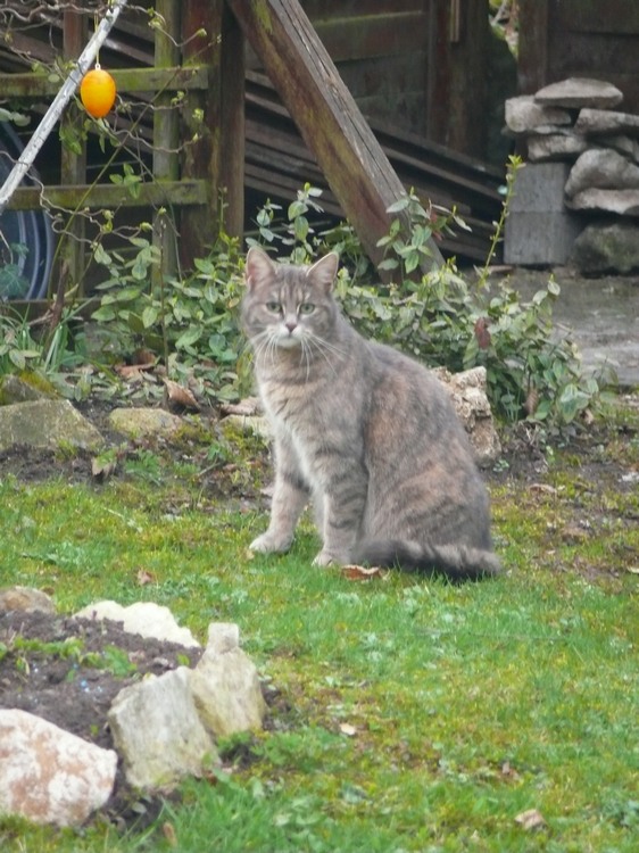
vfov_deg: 4.7
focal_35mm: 420
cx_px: 320
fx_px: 10343
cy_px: 426
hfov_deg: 3.5
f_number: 3.7
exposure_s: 1/15
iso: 400
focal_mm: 88.8
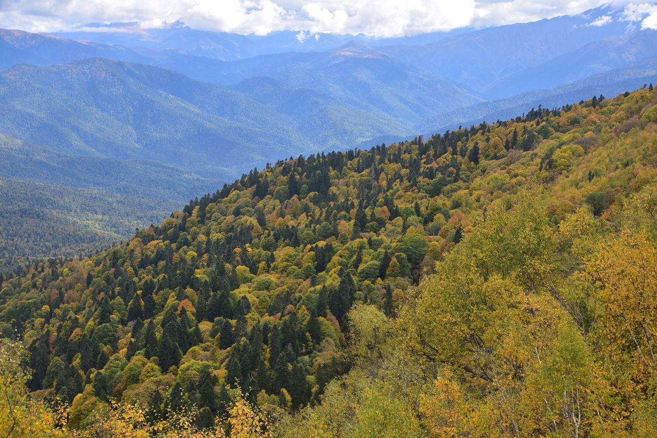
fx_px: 1022
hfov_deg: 35.6
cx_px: 328
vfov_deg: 24.2
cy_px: 219
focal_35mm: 56
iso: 100
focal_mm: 56
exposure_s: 1/100
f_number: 9
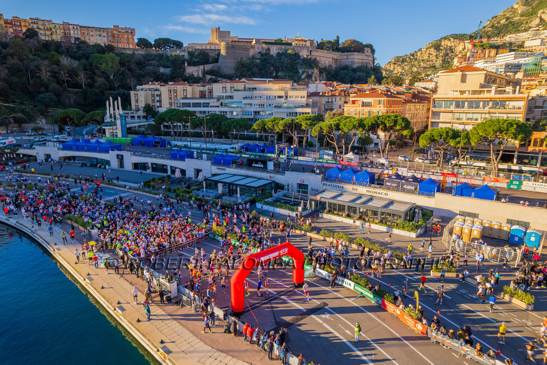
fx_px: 334
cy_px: 182
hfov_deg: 78.6
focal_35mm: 22
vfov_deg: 57.2
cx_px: 274
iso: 100
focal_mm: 8.4
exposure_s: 1/25
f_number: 2.8
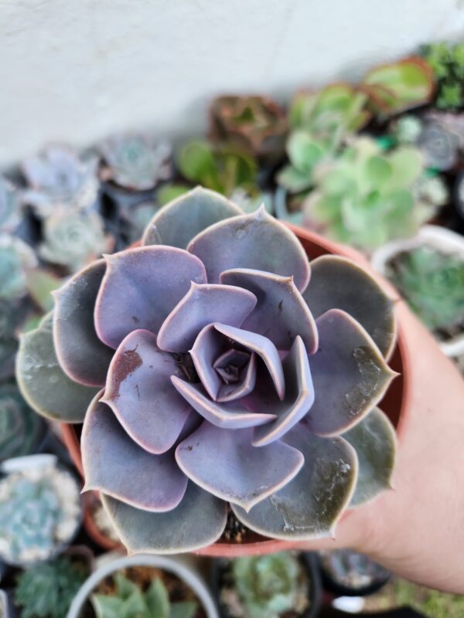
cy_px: 309
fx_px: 411
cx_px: 232
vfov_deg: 73.9
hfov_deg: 58.9
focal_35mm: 23
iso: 250
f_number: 1.8
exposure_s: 1/120
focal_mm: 5.4
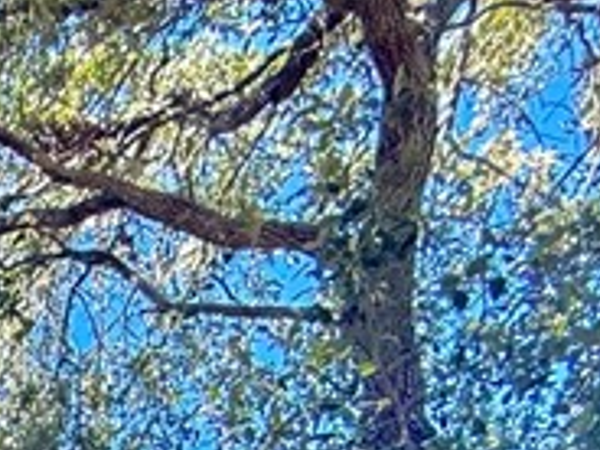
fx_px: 1352
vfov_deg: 12.4
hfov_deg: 17.1
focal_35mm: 78
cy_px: 1216
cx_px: -646
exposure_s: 1/111
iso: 64
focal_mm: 2.22
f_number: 2.2
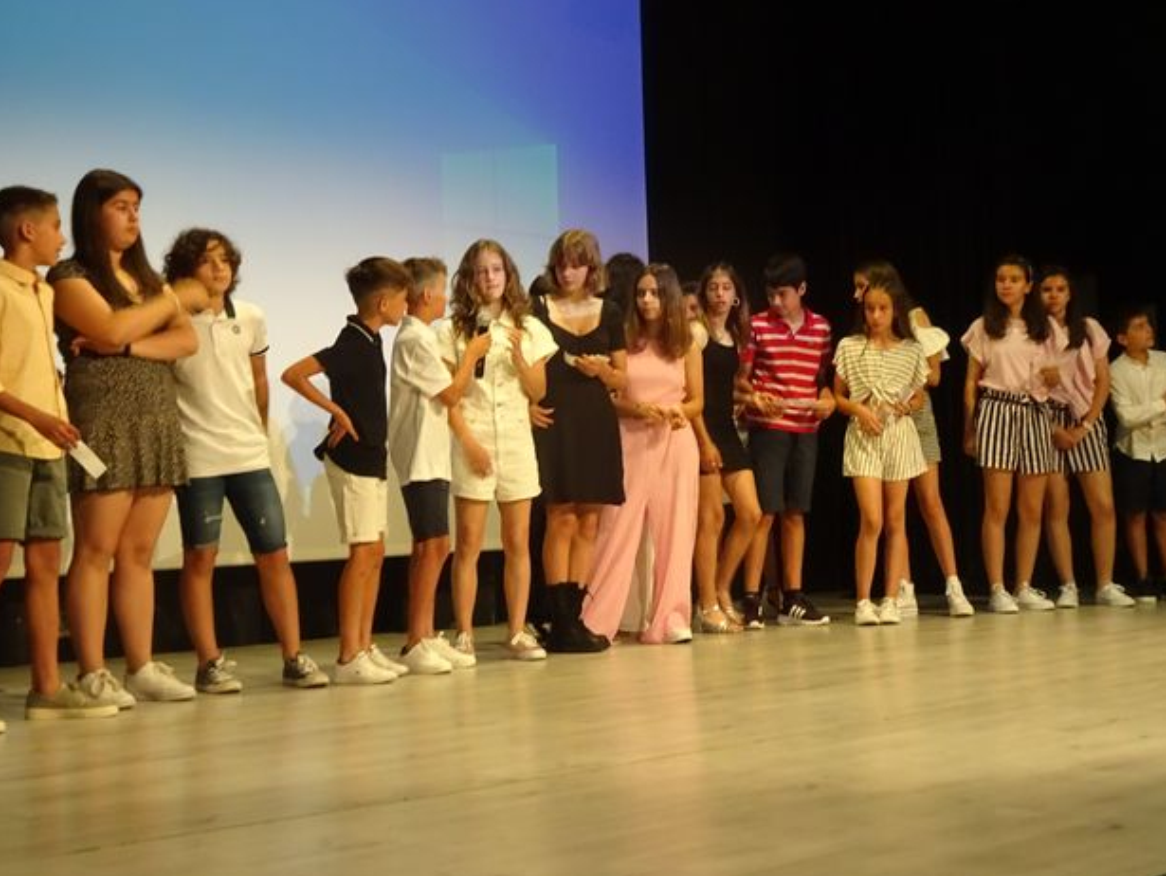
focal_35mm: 52
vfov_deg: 28.1
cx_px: 662
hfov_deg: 36.7
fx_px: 1753
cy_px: 410
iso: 800
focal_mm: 6.8
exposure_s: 1/30
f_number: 4
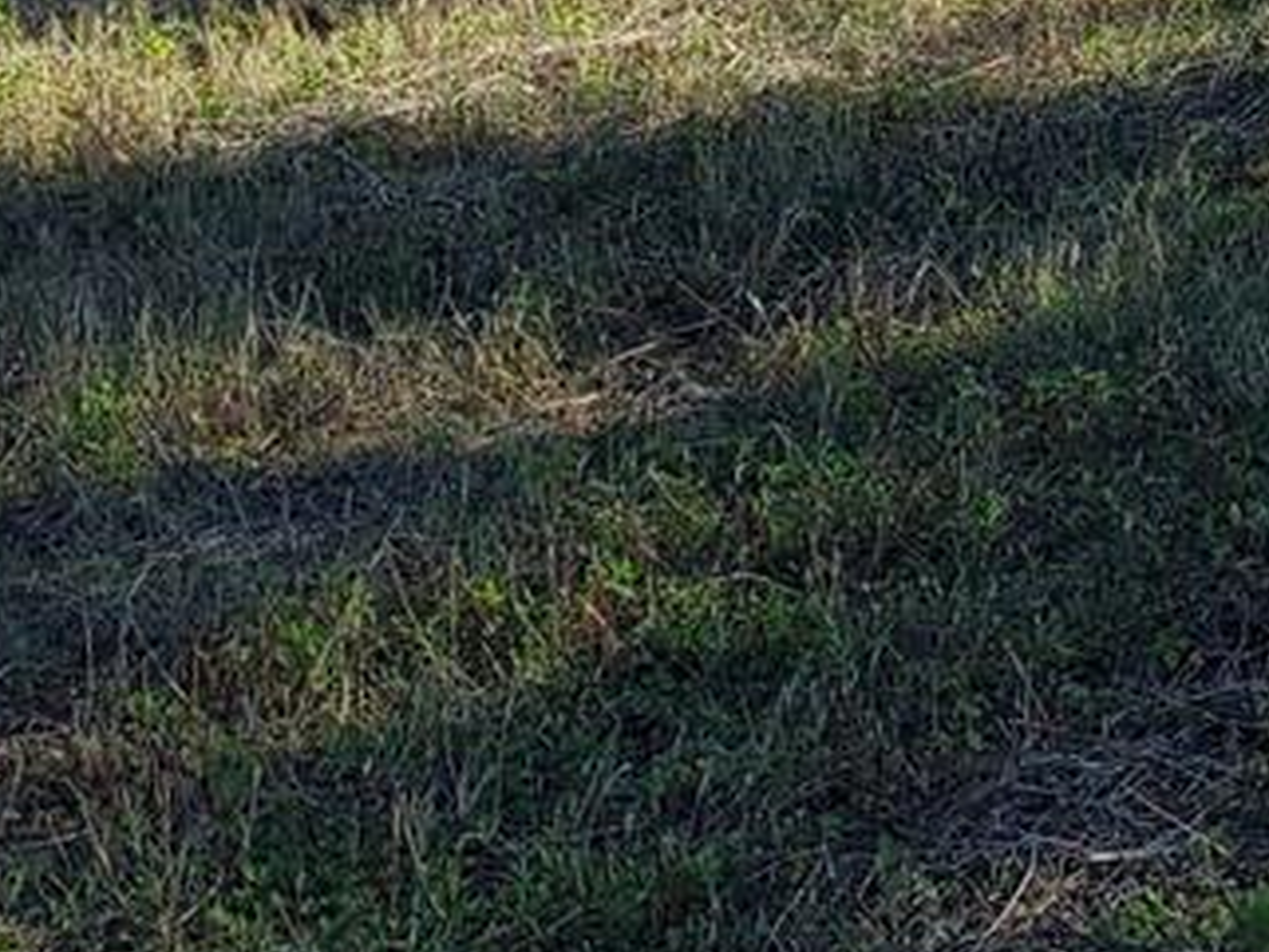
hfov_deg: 22.0
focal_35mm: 83
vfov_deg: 16.5
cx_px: 1463
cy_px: -387
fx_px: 3044
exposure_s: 1/878
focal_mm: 4.3
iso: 50
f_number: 2.4
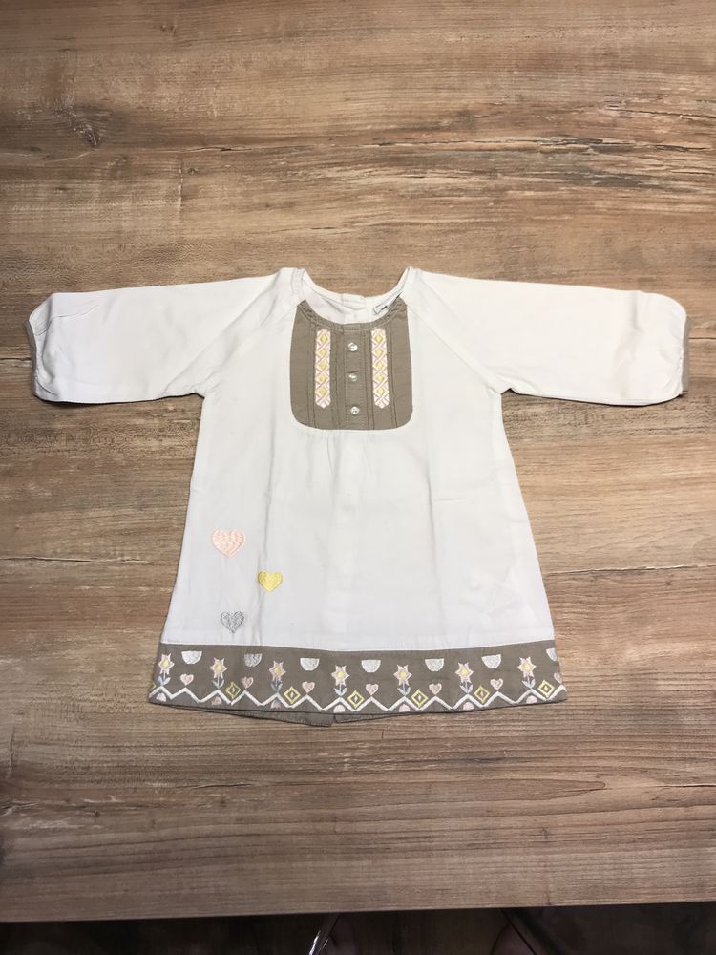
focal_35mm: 28
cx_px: 358
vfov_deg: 63.4
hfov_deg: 49.7
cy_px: 478
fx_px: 772
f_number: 1.8
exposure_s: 1/50
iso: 25
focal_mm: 3.99
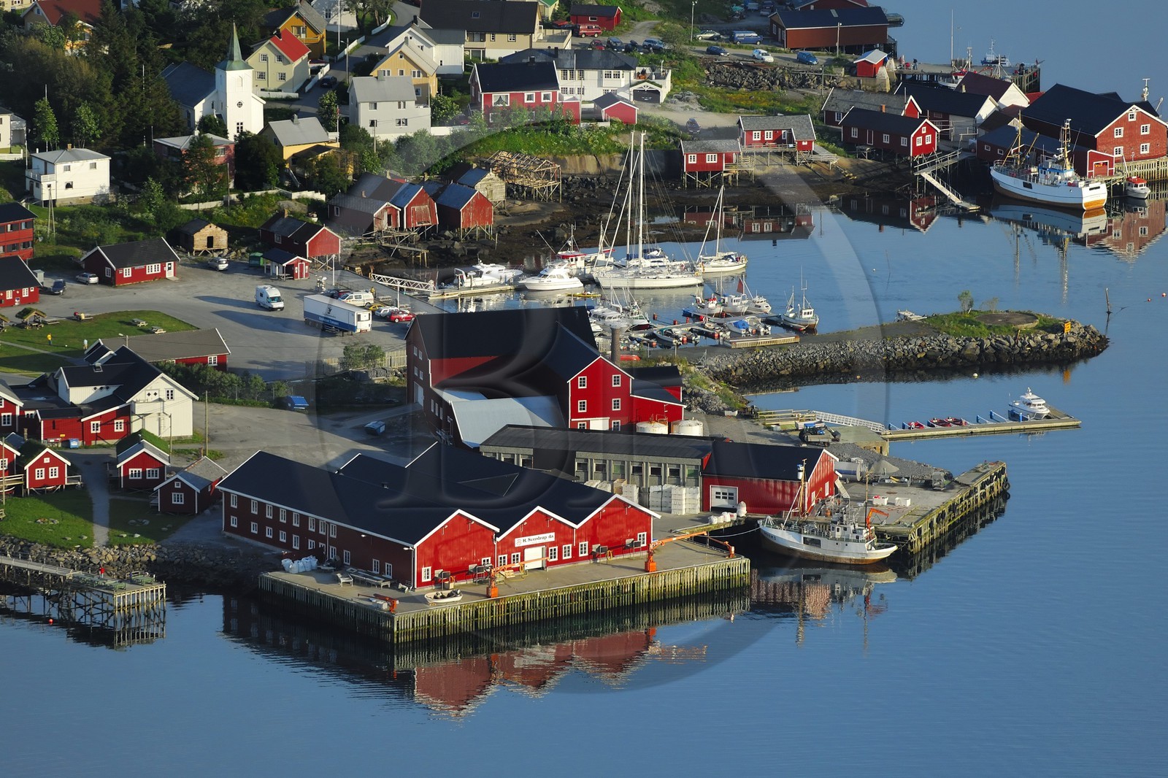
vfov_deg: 4.6
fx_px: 9731
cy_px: 389
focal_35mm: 300
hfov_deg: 6.9
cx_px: 584
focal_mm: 200
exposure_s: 1/1000
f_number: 3.5
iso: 100
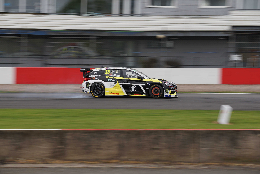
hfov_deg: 11.7
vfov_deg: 7.8
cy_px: 87
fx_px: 1269
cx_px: 130
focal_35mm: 176
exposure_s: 1/125
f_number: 8
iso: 125
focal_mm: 175.7
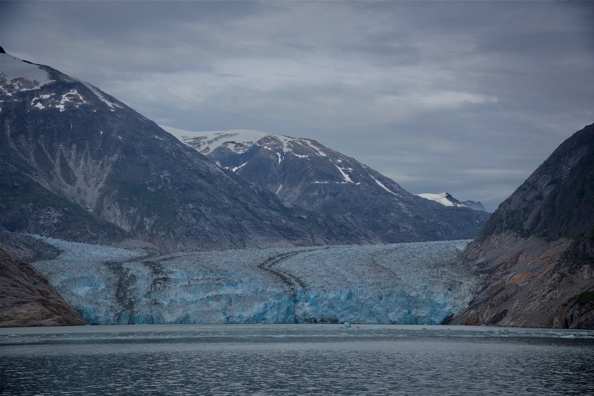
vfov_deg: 17.5
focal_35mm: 78
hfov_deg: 26.0
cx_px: 297
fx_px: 1287
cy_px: 198
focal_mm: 78
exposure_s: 1/250
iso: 100
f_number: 8
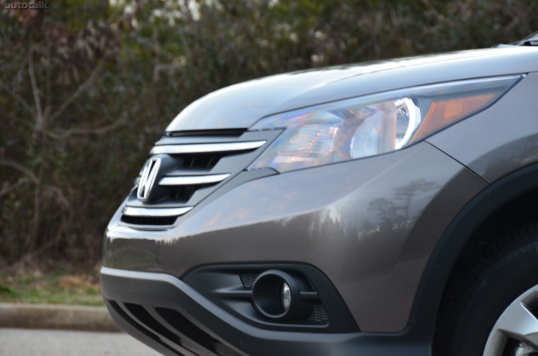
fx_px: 3356
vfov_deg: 6.1
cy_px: 178
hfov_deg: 9.2
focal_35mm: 225
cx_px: 269
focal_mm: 150
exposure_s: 1/20
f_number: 8
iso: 800
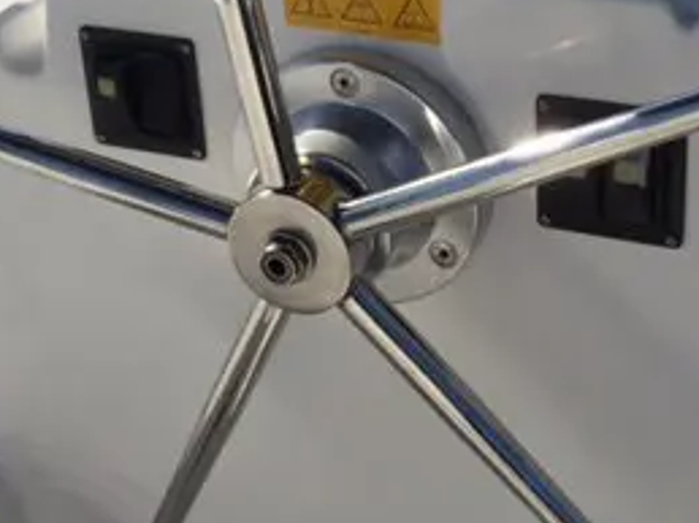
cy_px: 114
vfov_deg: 20.2
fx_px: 1453
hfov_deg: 27.1
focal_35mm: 72
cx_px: 344
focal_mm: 4.15
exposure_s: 1/4405
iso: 32
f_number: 2.2
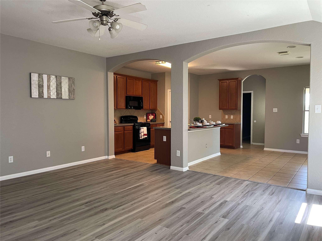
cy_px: 120
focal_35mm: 26
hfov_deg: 67.3
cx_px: 161
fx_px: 242
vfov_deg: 53.1
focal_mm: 4.2
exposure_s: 1/67
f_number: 1.6
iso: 125
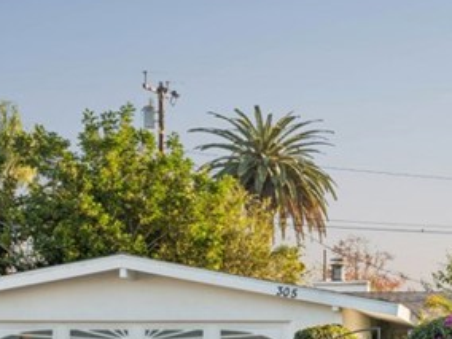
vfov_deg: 13.9
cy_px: 392
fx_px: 1358
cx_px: 509
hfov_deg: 18.1
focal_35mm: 104
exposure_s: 1/80
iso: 125
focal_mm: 30
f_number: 10
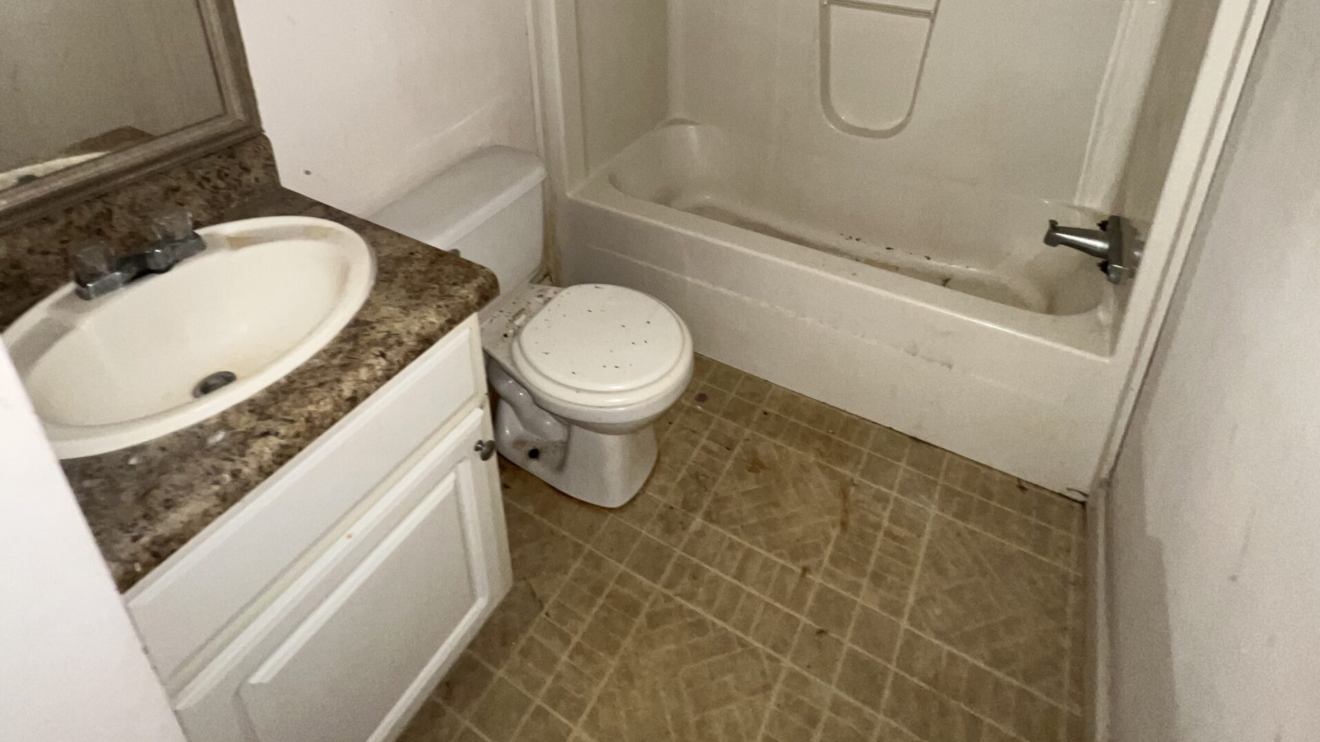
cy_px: 112
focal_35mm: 19
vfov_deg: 53.0
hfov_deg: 89.6
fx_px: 665
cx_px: 663
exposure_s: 1/38
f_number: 1.8
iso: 100
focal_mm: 1.57
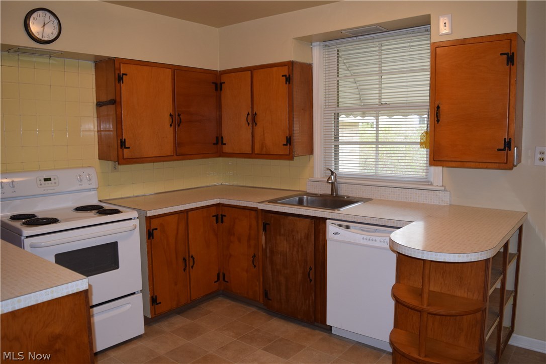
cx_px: 273
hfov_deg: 67.4
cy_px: 182
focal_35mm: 27
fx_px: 409
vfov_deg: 47.9
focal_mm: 18
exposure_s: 1/80
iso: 800
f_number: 4.5
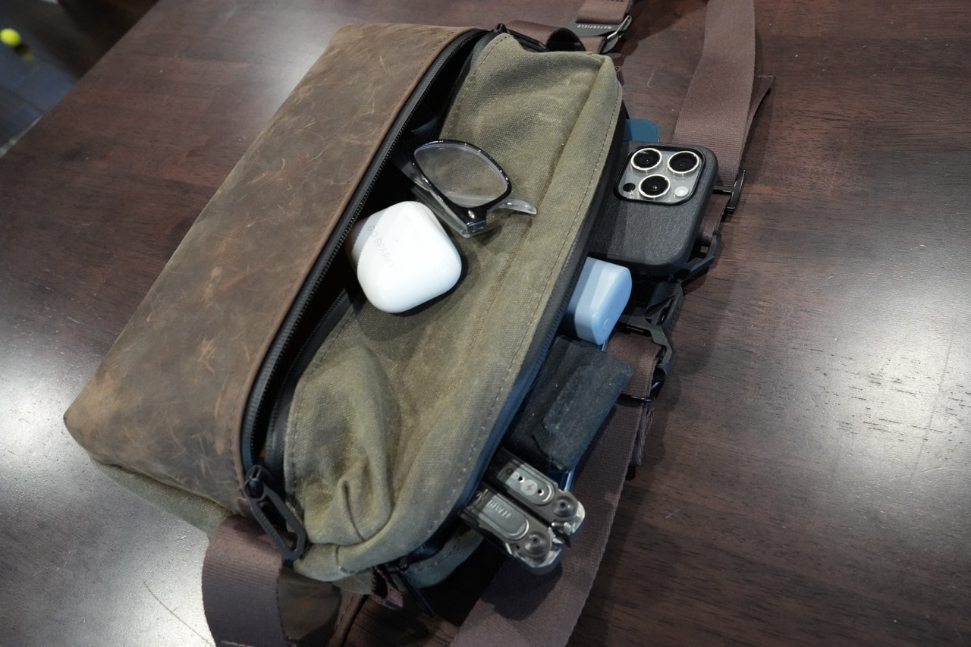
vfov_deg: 53.1
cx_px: 486
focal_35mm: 24
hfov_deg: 73.8
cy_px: 324
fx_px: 647
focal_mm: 24
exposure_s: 1/30
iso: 8000
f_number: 9
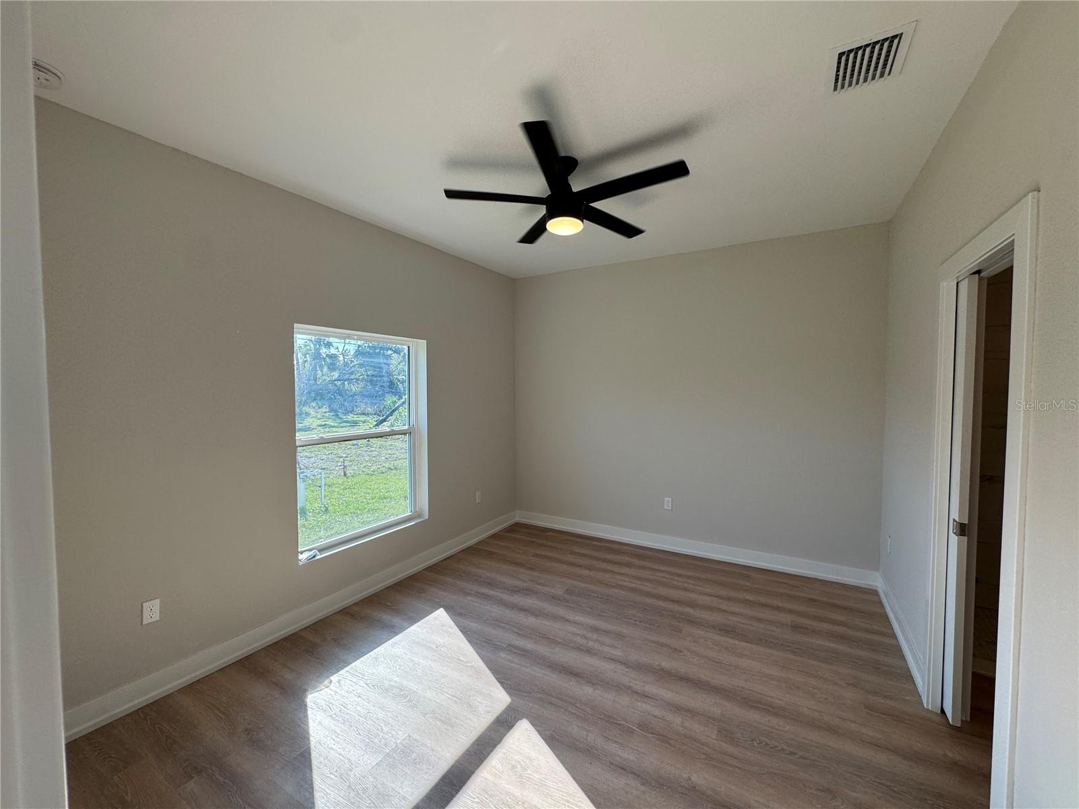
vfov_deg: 85.7
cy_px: 404
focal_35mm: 14
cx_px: 540
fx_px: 436
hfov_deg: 102.1
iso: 40
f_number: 2.2
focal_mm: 2.22
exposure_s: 1/214
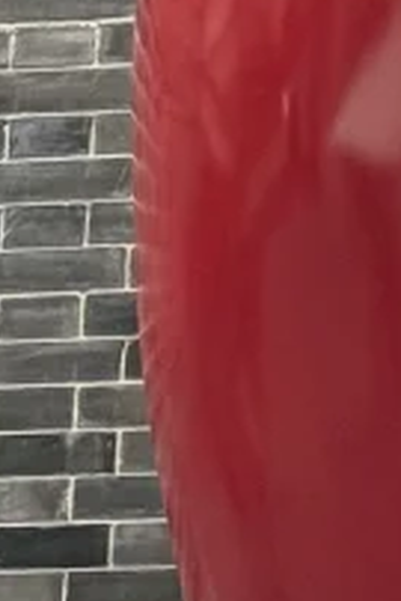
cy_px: -57
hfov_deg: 3.7
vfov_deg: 5.8
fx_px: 5938
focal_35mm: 356
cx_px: 1503
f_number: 1.78
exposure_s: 1/141
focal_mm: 6.76
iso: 160
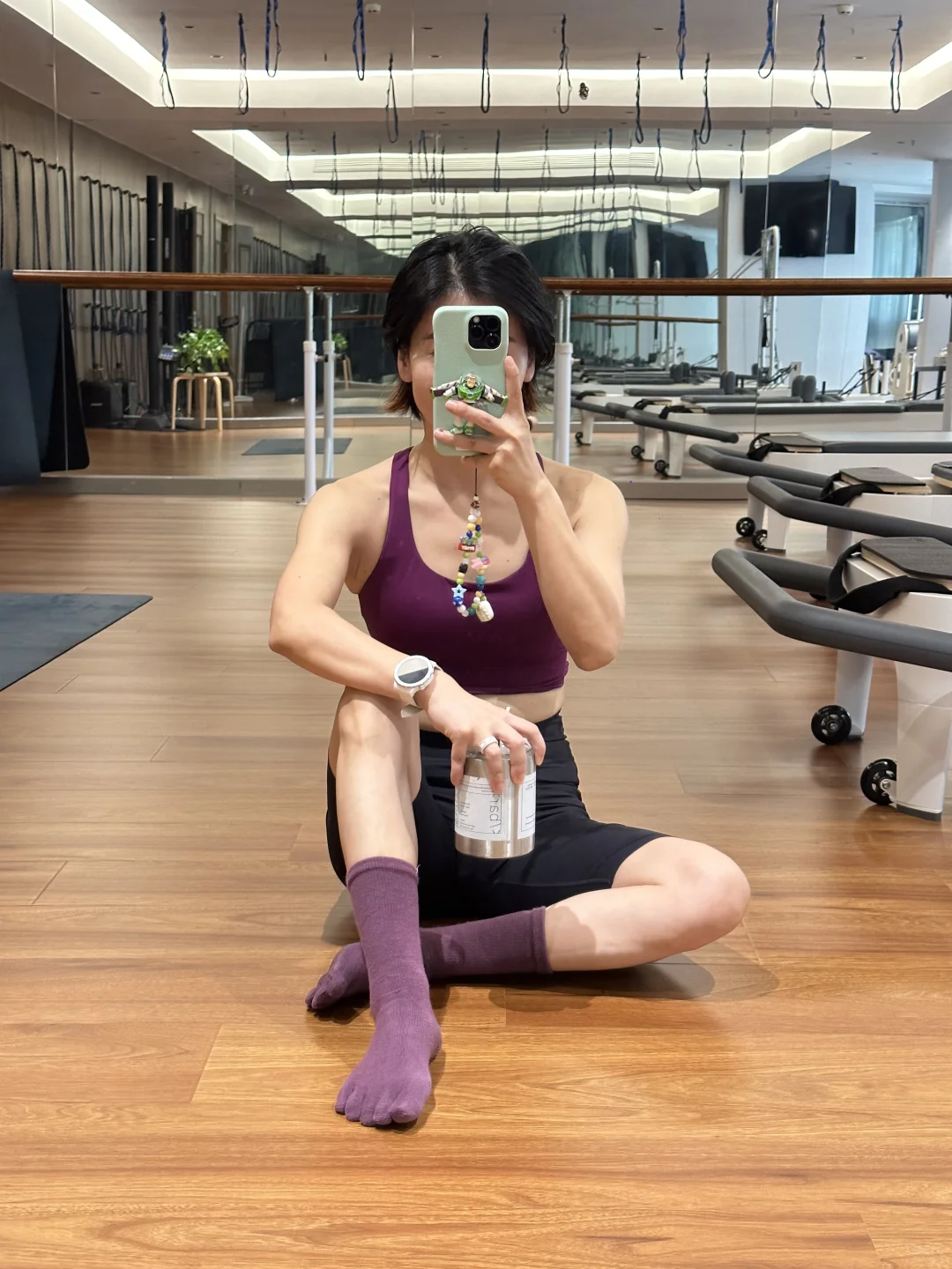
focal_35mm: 48
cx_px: 476
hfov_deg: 30.3
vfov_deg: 39.7
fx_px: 1760
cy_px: 634
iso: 250
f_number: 1.78
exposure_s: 1/50
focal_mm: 6.86
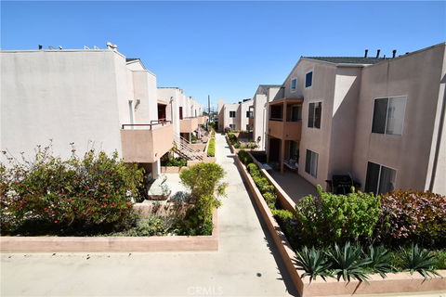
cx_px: 223
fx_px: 186
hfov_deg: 100.4
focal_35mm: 15
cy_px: 148
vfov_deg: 77.3
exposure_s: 1/320
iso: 100
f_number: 9
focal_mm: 10
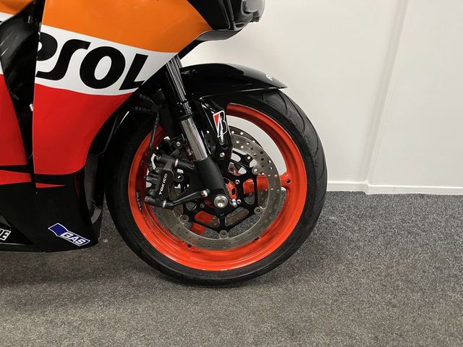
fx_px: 348
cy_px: 174
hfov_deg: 67.3
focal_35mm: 26
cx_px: 232
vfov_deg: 53.1
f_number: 1.6
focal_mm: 5.1
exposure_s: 1/50
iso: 200
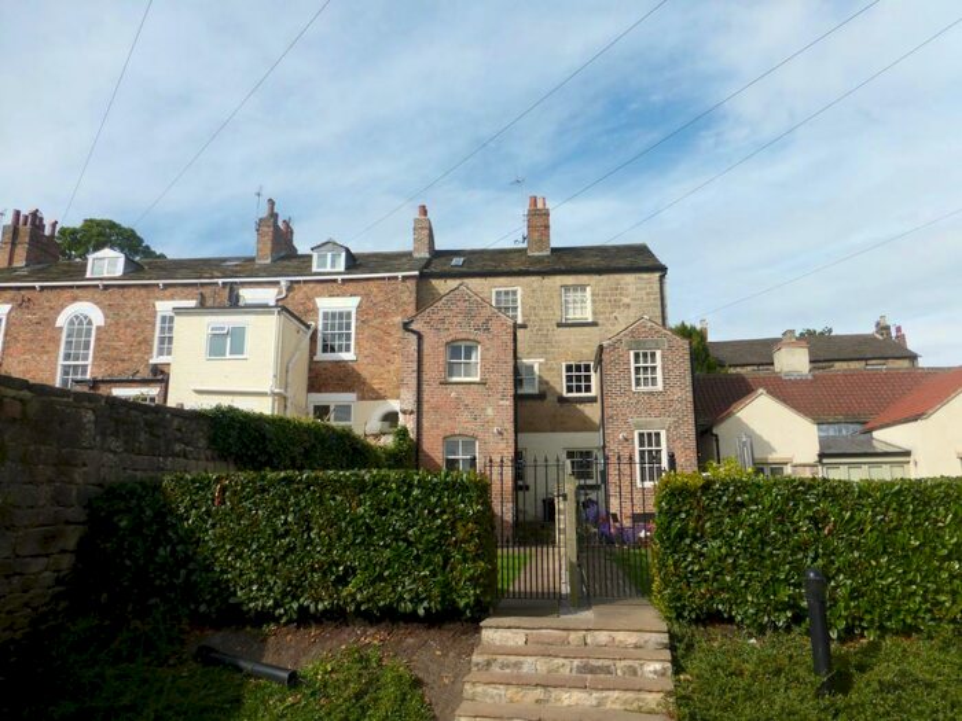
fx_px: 667
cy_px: 360
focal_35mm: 24
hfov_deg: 71.6
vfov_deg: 56.8
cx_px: 481
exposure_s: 1/1000
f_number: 3.3
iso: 100
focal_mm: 4.3
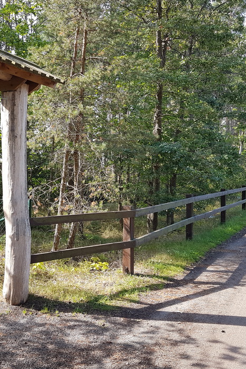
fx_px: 379
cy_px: 181
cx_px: 85
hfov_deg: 35.6
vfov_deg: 51.9
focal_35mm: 37
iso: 40
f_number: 1.7
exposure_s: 1/249
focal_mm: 4.2
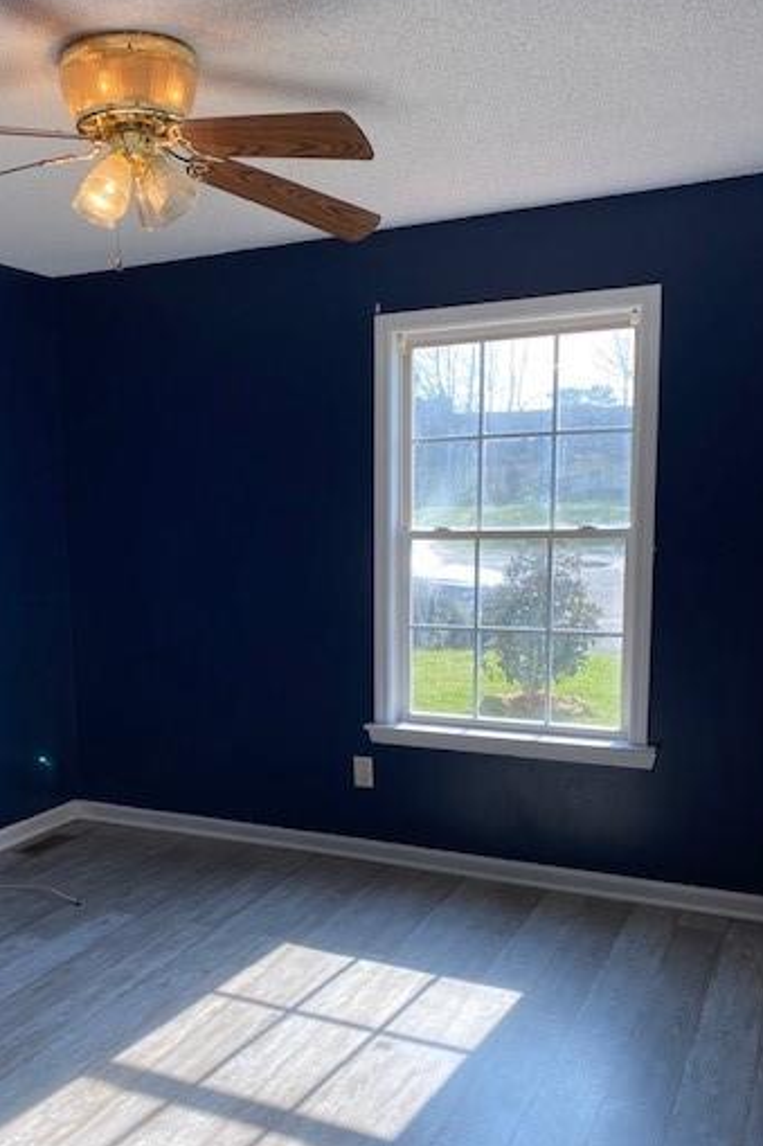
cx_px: 250
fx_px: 1082
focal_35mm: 34
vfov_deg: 55.6
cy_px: 664
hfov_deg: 38.4
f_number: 1.8
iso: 32
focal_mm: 4.25
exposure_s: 1/305
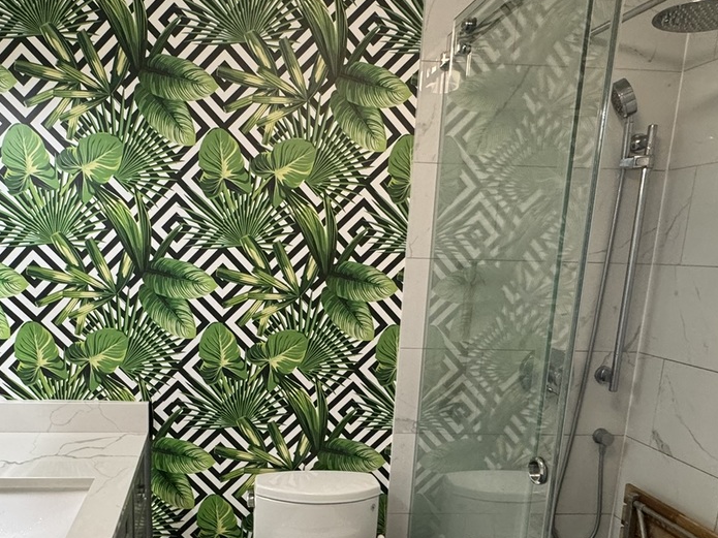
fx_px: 601
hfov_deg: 60.4
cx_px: 248
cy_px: 365
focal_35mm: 29
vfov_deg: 47.3
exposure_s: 1/120
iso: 320
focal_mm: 2.22
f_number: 2.2
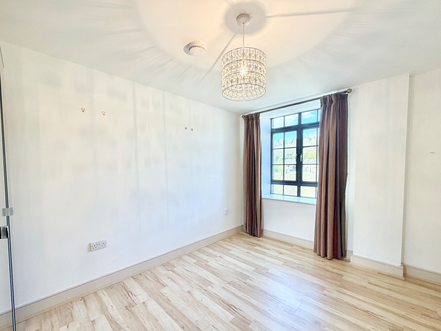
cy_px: 177
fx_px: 191
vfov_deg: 81.7
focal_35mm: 15
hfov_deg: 98.1
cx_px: 225
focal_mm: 2.22
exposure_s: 1/100
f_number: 2.2
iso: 100
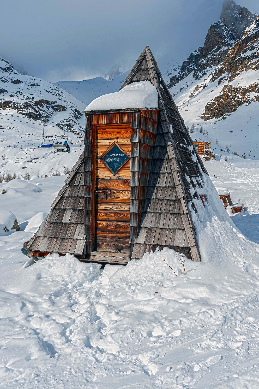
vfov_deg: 55.8
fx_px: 367
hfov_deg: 38.8
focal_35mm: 34
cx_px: 130
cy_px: 194
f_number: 18
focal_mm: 34
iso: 250
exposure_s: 1/200
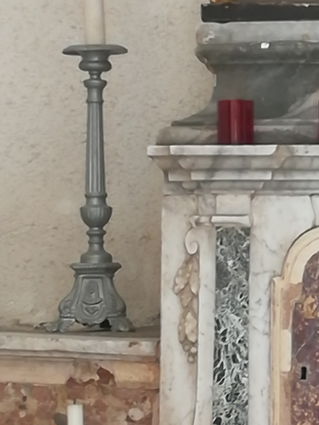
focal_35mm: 172
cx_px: 364
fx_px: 2113
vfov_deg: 11.5
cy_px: 159
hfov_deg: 8.6
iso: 250
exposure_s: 1/33.3
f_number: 2.2
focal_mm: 3.83
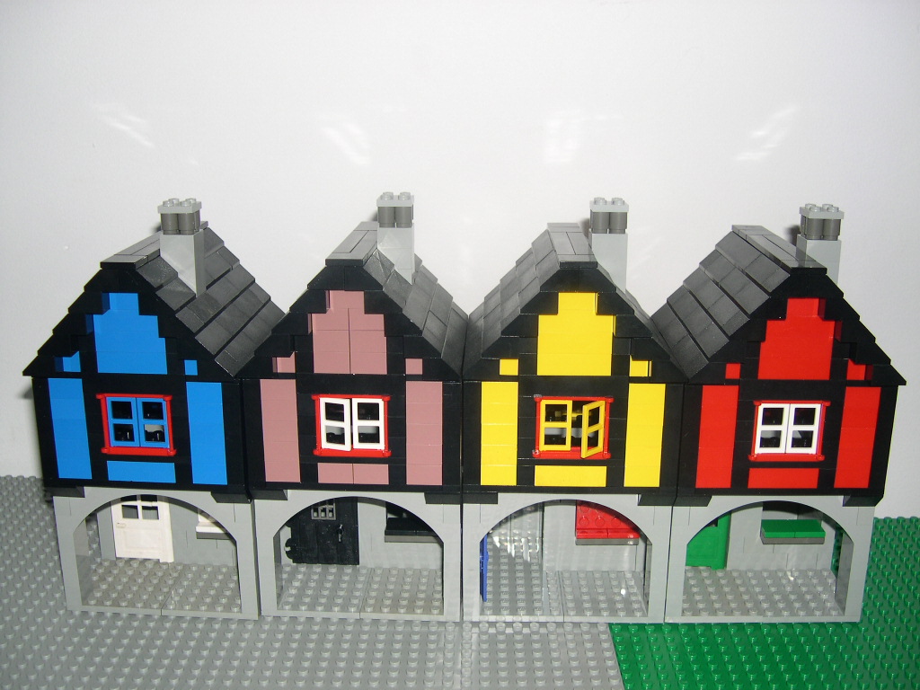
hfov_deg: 49.0
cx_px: 460
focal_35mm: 38
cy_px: 345
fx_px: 1010
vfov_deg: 37.7
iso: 100
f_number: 2.8
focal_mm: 8
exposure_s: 1/60
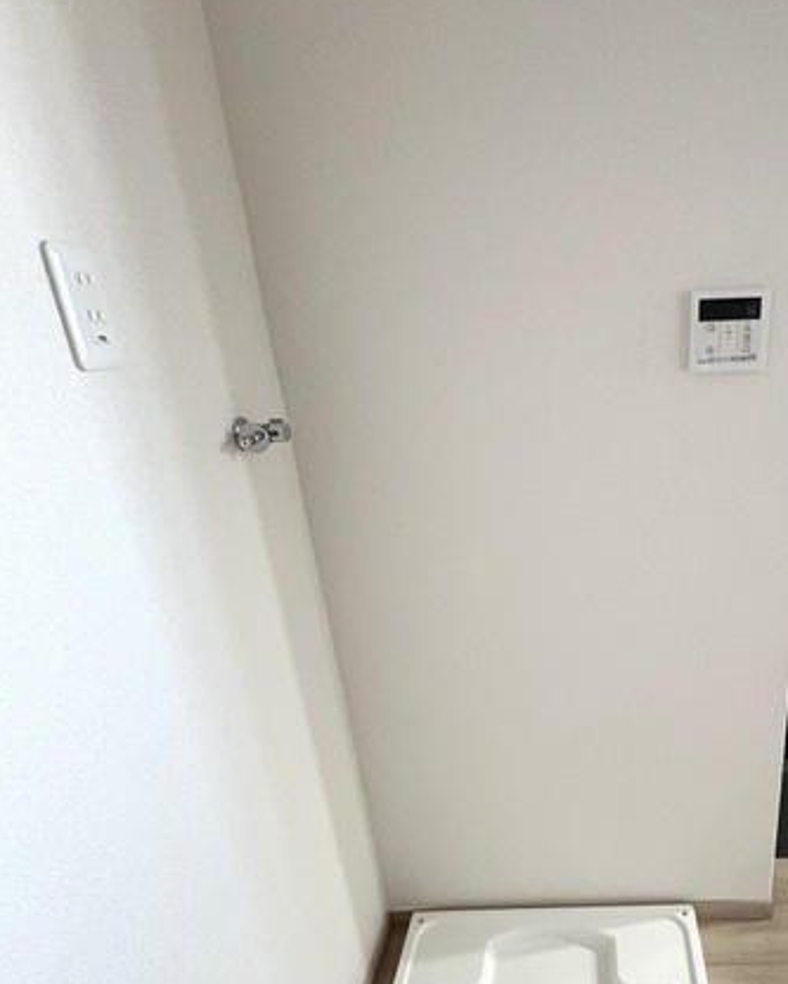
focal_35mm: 23
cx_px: 576
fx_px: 670
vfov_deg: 72.1
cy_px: 570
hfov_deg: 58.2
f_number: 2.2
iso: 800
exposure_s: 1/60
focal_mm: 2.22
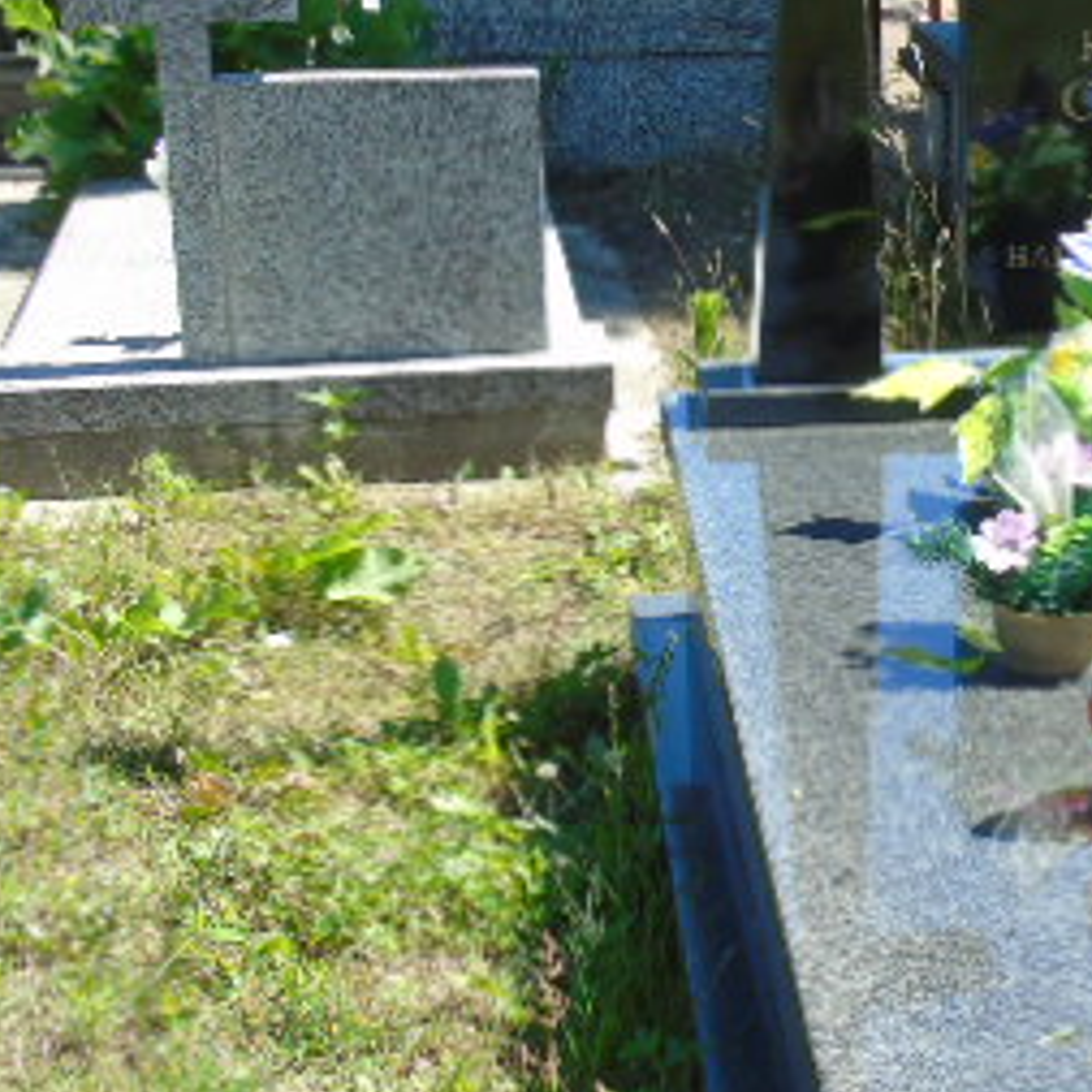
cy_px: 548
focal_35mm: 76
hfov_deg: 21.7
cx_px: 1157
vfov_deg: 22.8
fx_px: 2712
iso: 80
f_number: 3.8
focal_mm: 6.1
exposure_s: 1/250
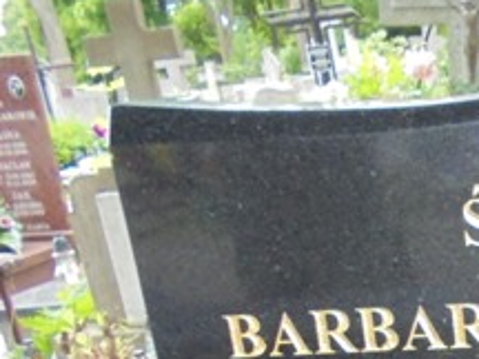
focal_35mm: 77
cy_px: 514
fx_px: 1065
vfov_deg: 17.5
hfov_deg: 22.7
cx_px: 619
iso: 250
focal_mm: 4.6
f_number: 3.5
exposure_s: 1/60
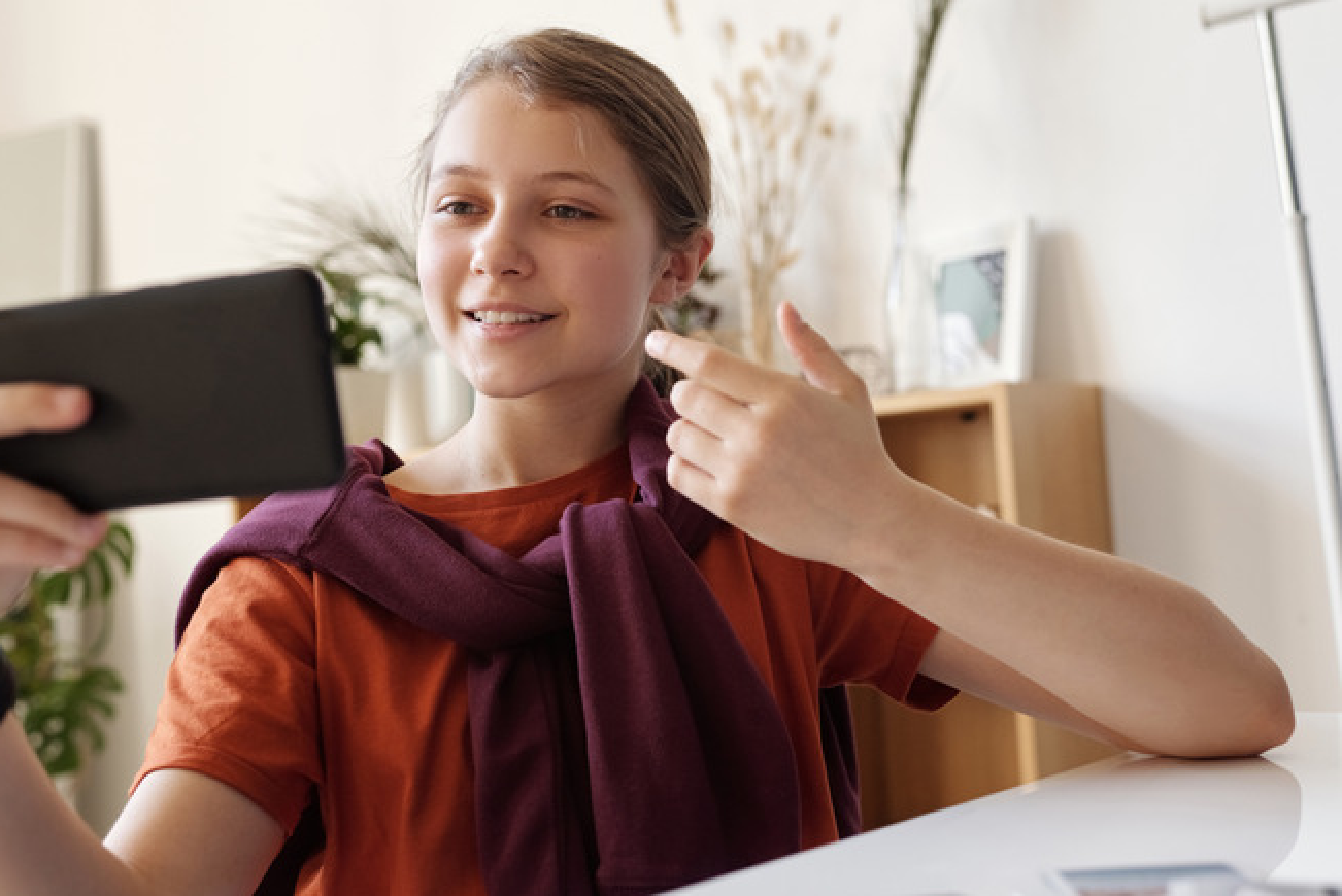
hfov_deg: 45.3
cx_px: 600
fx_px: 1604
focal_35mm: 43
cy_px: 430
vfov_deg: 31.2
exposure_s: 1/100
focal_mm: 35
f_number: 3.2
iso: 400
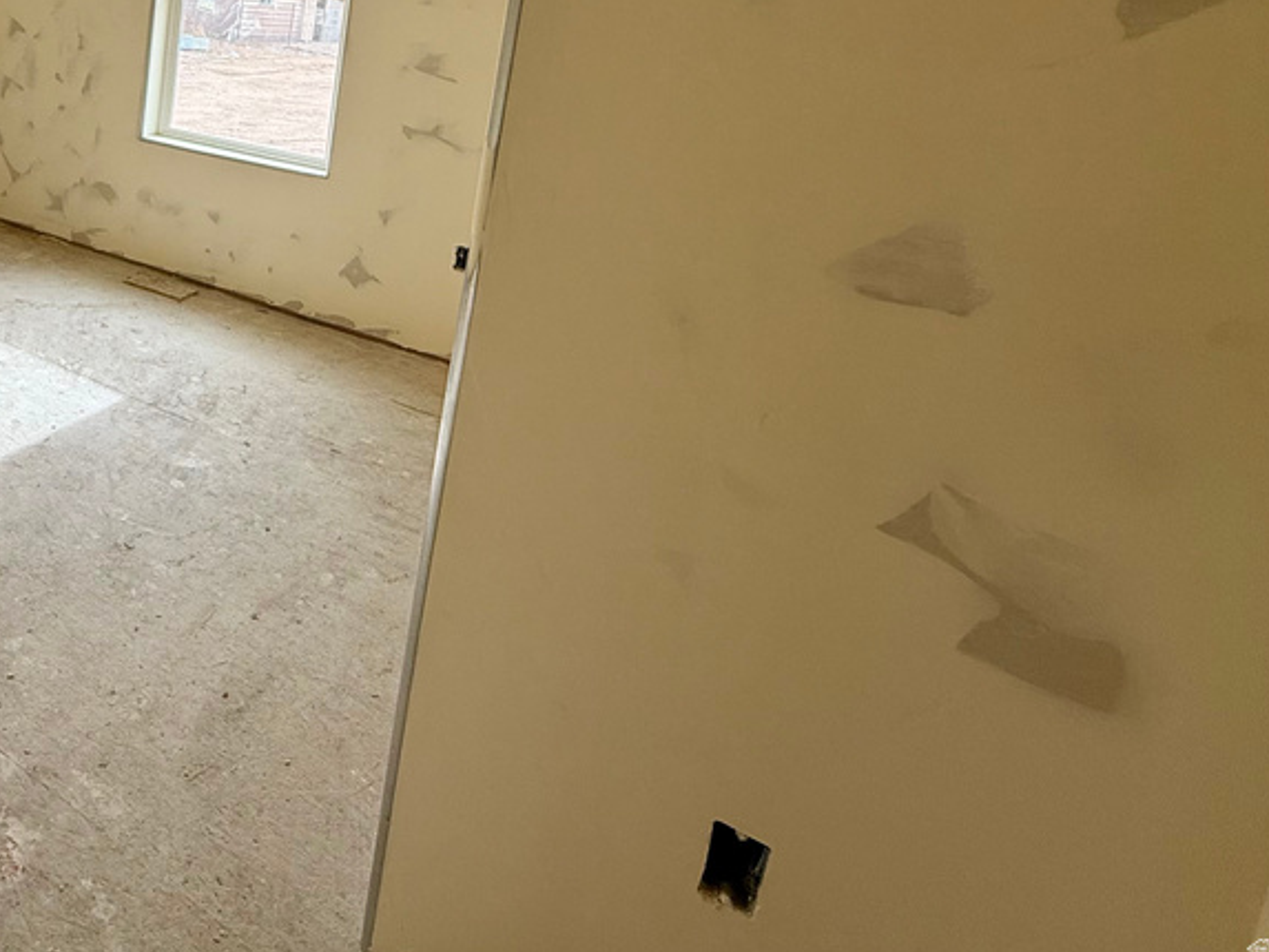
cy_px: 122
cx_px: 148
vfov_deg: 49.7
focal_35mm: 25
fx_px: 917
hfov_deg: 59.9
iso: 50
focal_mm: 2.22
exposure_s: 1/222
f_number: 2.2
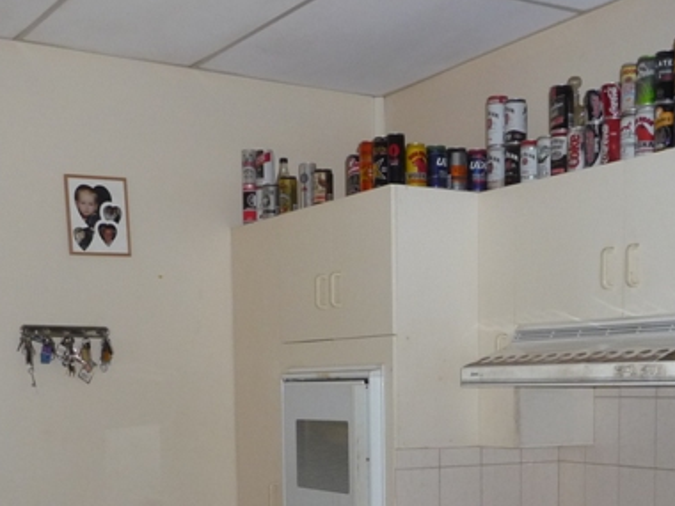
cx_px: 414
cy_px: 517
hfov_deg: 32.6
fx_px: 1150
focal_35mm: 59
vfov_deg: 23.7
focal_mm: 4.7
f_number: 3.3
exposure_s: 1/30
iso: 200
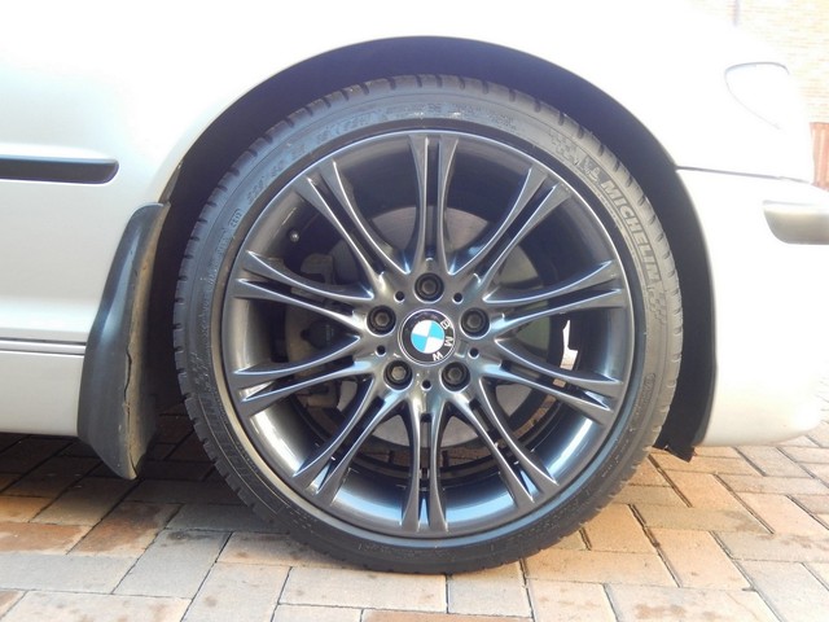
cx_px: 414
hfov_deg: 51.4
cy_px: 311
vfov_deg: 39.7
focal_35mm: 36
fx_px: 862
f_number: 4
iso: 360
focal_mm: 6.5
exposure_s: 1/30
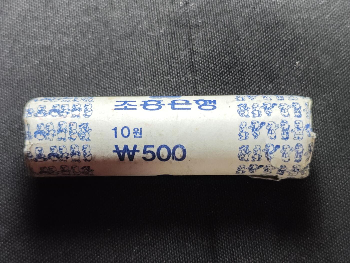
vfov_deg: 29.7
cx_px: 175
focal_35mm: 49
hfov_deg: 38.9
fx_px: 495
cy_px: 132
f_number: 1.6
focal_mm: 5.84
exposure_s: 1/250
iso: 500
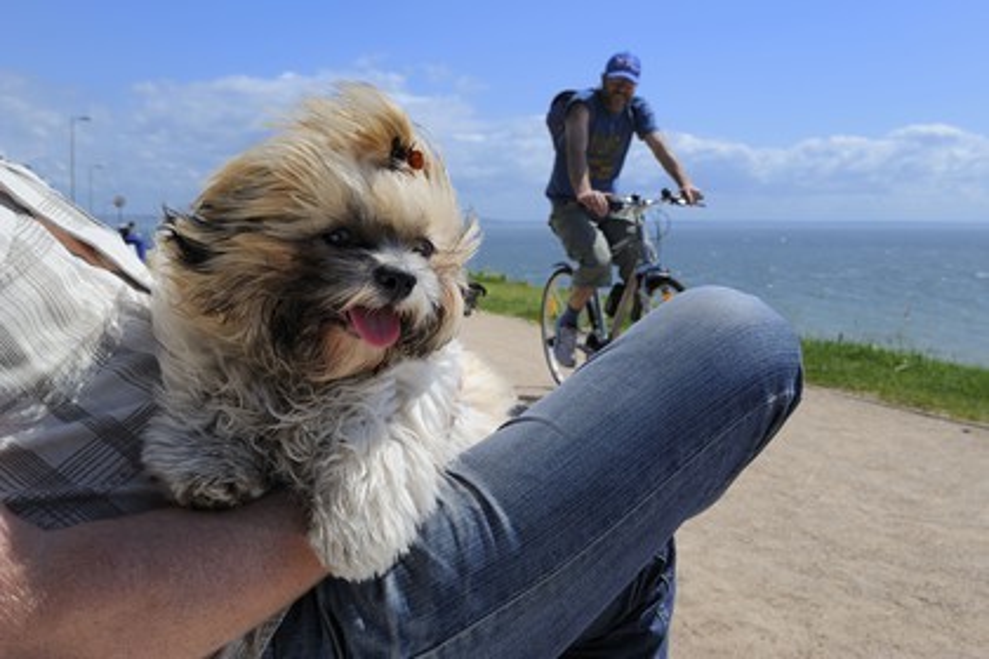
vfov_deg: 38.9
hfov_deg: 55.8
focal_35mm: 34
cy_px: 330
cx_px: 494
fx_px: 934
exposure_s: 1/200
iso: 200
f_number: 13
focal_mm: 34
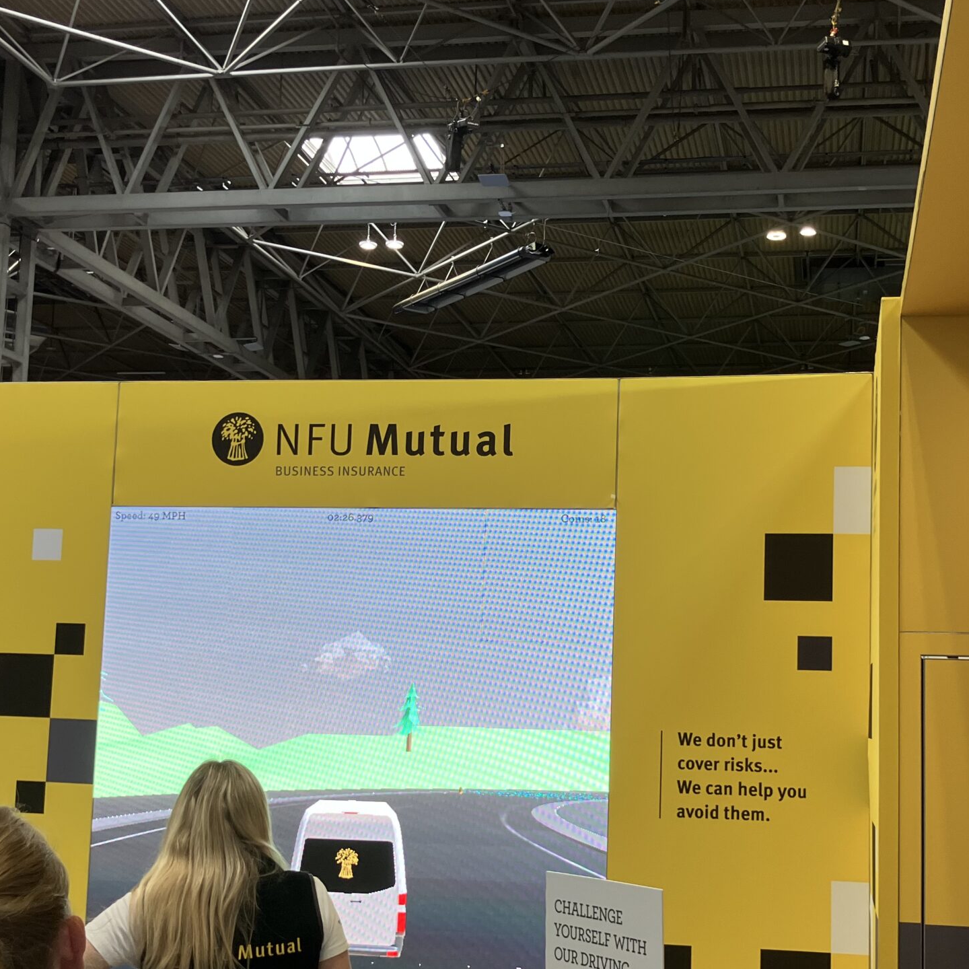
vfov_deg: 38.2
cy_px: 561
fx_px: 1393
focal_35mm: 44
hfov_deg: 38.1
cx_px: 612
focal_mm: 3.99
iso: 80
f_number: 1.8
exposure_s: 1/100
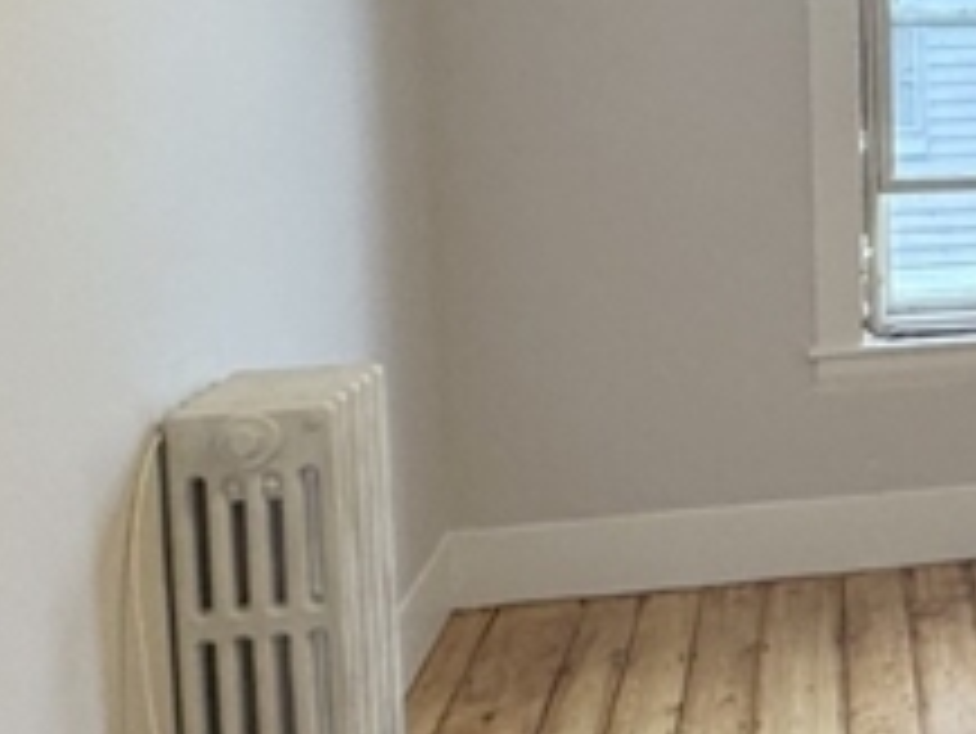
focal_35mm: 66
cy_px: 131
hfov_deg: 23.8
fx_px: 1862
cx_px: 1435
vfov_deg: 21.9
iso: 250
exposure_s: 1/99
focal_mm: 2.22
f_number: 2.2
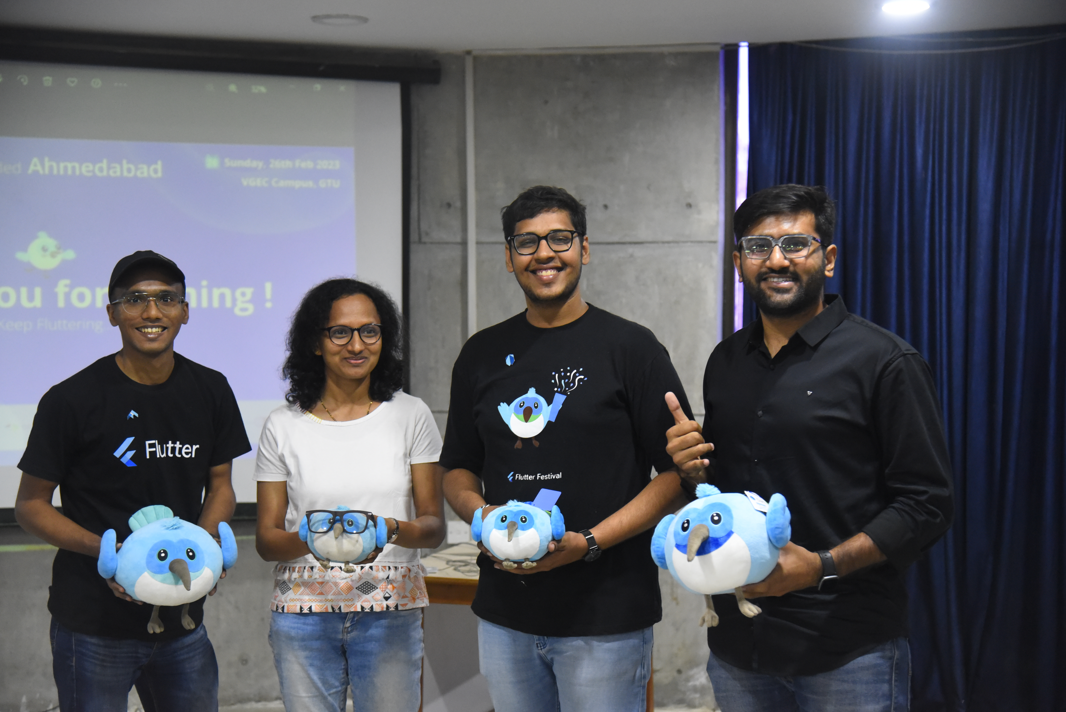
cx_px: 533
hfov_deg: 32.4
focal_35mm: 62
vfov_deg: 21.9
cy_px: 356
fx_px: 1836
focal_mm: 62
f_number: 4
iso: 5000
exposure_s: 1/160
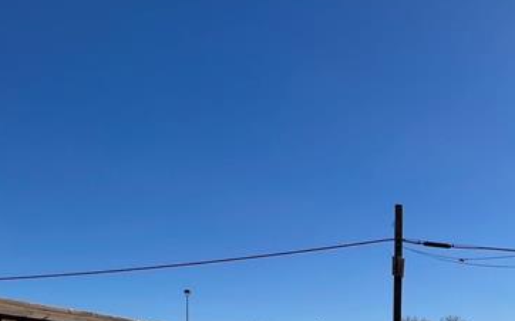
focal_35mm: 39
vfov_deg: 28.2
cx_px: 497
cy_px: 395
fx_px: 547
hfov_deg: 44.2
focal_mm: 1.57
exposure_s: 1/2874
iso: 32
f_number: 1.8
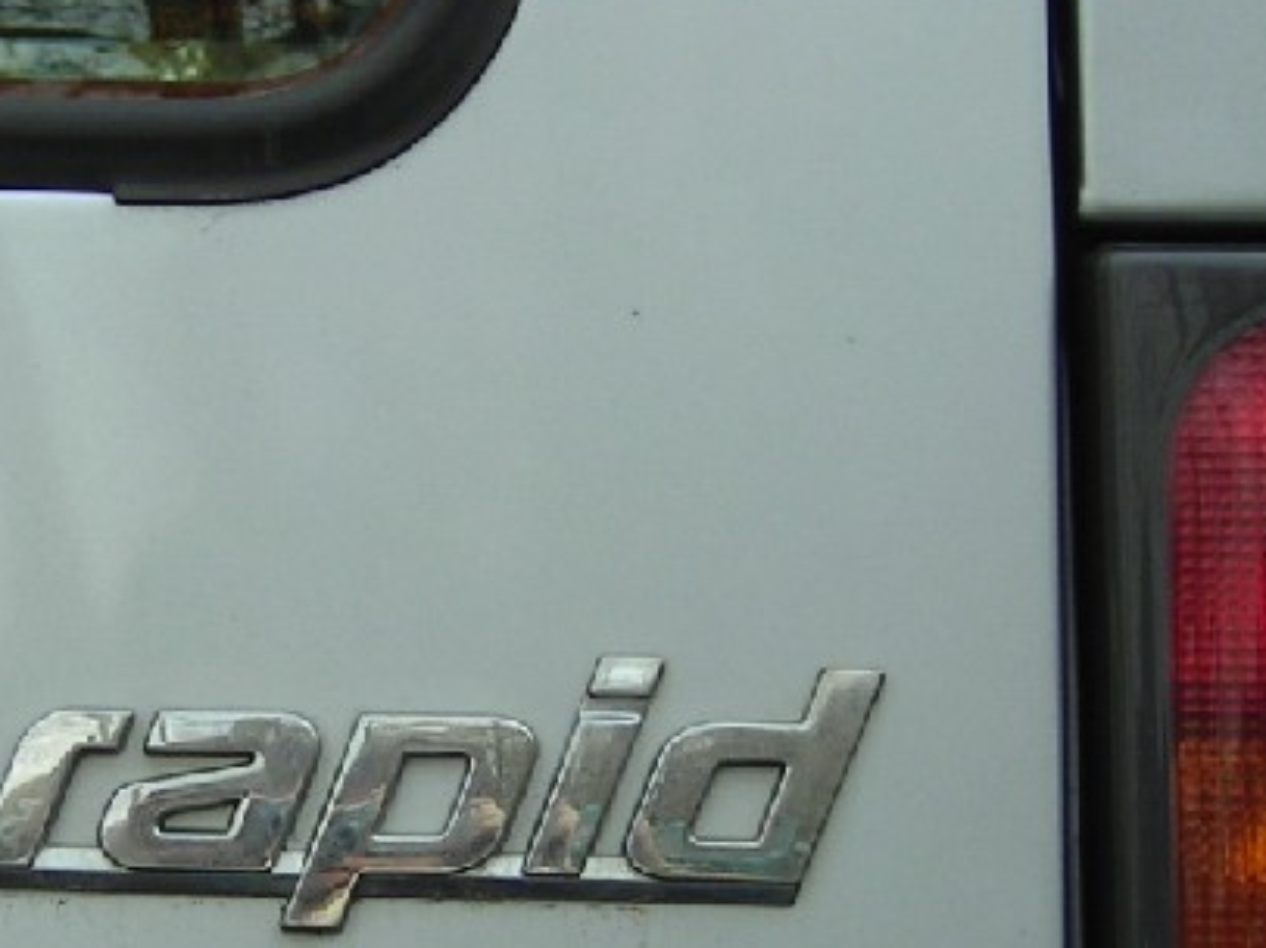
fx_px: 4057
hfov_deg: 17.6
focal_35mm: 111
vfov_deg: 13.3
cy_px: 755
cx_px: 315
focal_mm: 6.9
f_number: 3.3
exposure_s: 1/208
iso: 50
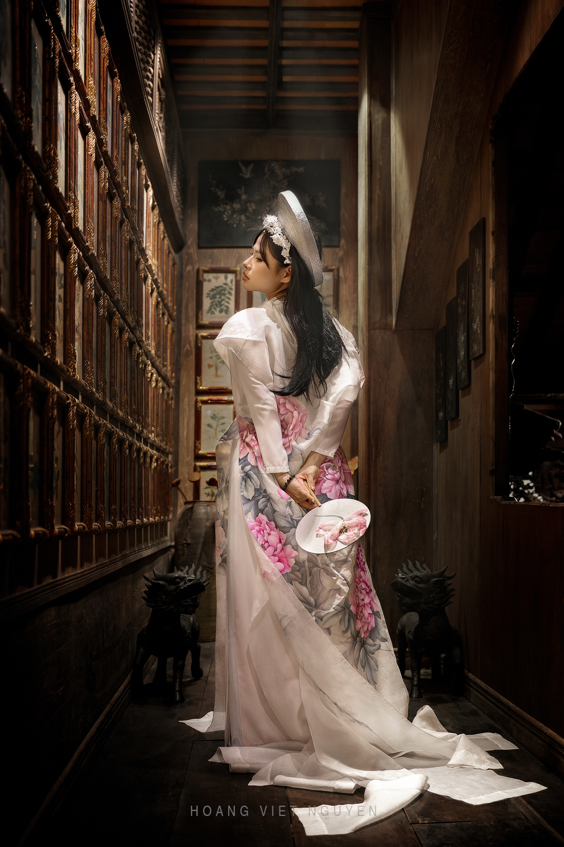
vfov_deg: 49.6
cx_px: 282
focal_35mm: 39
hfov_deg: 34.2
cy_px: 424
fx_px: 917
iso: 1250
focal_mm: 39
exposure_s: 1/125
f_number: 2.8
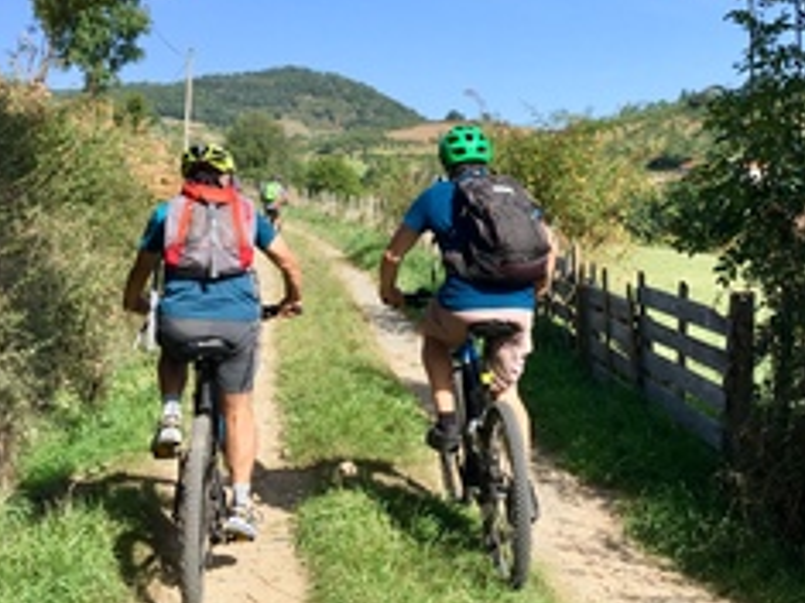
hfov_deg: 39.5
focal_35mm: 48
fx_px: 1116
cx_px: 495
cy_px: 175
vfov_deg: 29.9
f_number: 2.2
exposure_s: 1/1099
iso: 25
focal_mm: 4.15
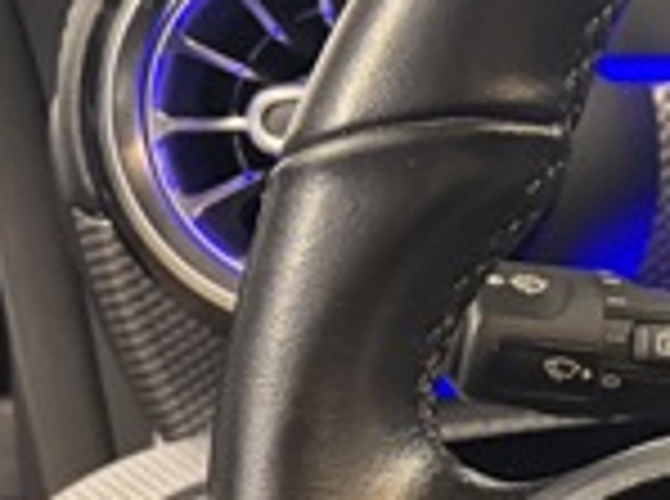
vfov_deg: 10.4
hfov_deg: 12.3
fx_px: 2703
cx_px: 1385
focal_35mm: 140
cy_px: 586
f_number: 1.6
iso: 640
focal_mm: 5.96
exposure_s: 1/40
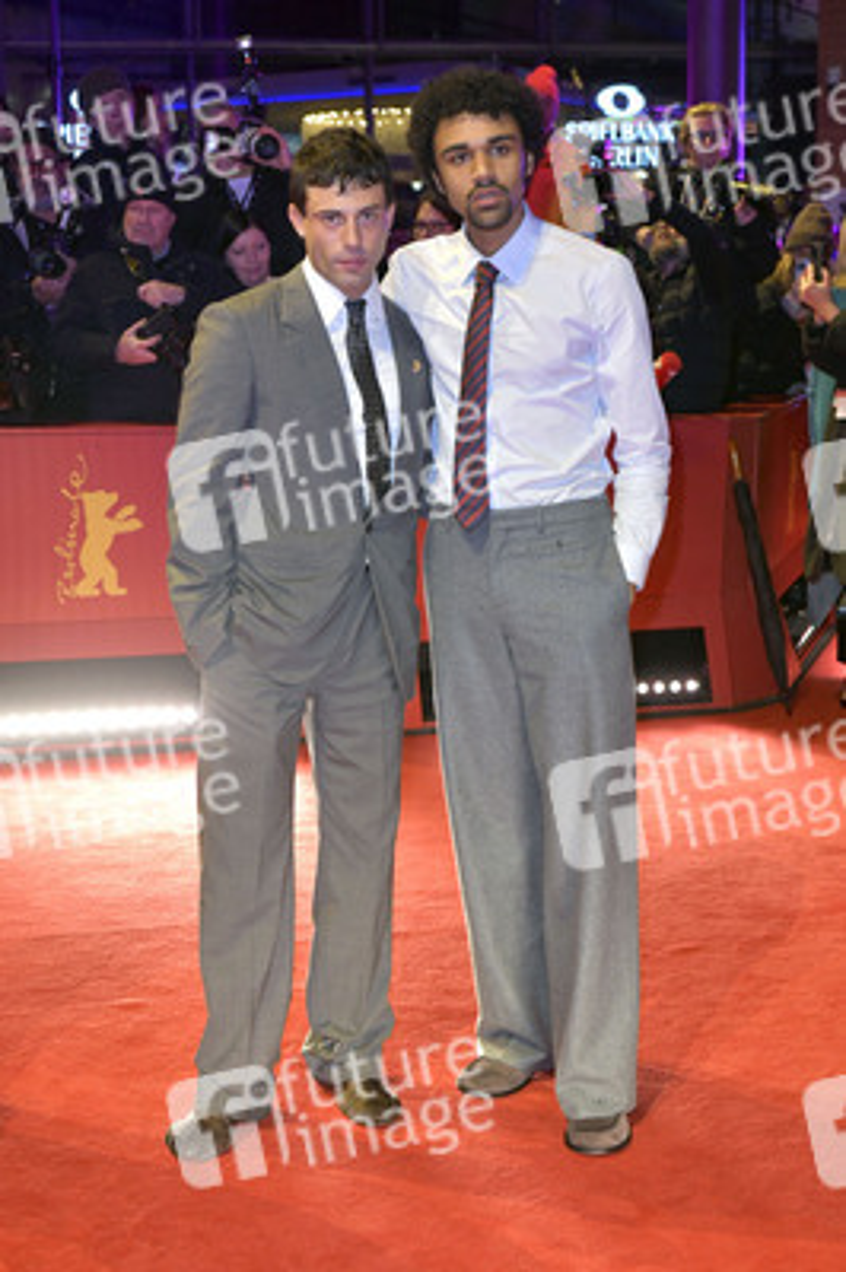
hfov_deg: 28.0
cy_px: 636
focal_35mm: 48
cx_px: 423
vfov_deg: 41.1
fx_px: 1695
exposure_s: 1/250
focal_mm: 48
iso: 1600
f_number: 5.6
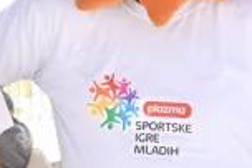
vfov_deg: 7.8
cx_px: -109
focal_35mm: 175
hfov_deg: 11.3
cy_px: -2
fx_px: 1224
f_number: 2.2
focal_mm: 35
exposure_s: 1/640
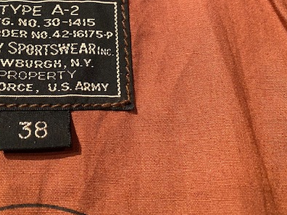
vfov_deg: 33.7
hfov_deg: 44.1
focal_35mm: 42
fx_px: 348
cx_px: 93
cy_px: 54
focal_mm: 4.25
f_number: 1.8
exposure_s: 1/33
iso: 500
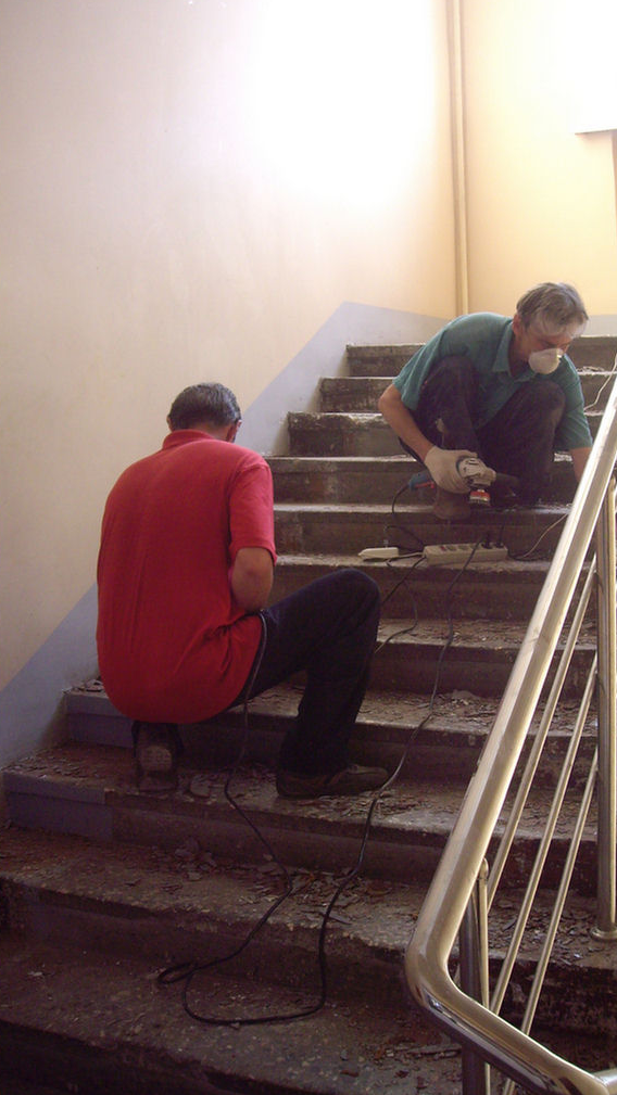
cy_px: 540
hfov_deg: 28.2
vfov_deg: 48.3
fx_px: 1221
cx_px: 410
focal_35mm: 42
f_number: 2.7
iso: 200
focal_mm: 6.2
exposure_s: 1/80
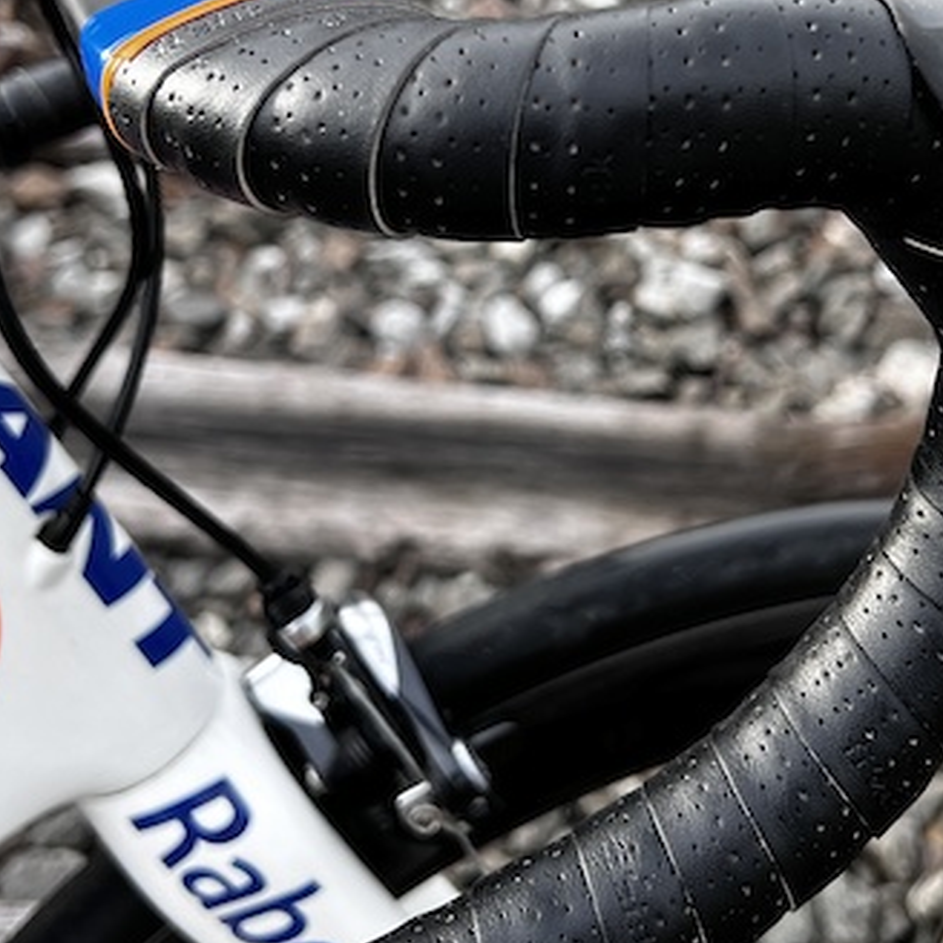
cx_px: 581
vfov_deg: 30.4
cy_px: 322
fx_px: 1726
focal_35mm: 56
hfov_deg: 30.5
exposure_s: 1/692
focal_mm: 5.7
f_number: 1.5
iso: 50
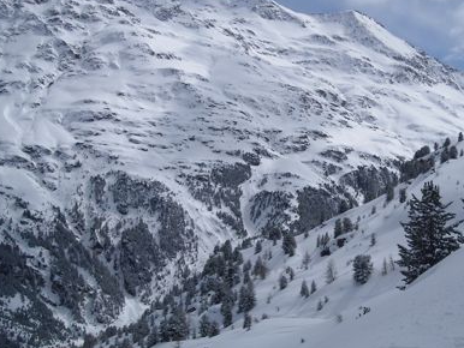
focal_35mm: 58
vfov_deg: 25.2
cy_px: 142
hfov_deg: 33.0
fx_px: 778
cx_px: 292
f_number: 5.6
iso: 64
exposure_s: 1/1500
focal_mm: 5.7
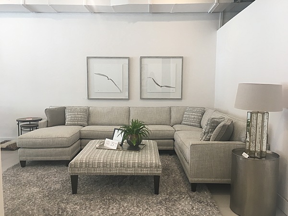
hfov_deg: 61.7
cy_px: 108
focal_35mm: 29
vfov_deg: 48.2
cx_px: 144
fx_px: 241
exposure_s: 1/30
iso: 64
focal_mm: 4.15
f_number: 2.2
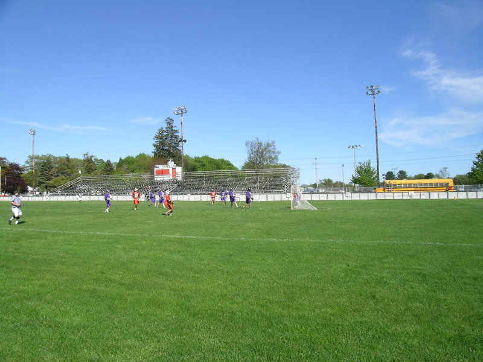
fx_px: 391
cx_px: 242
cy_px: 181
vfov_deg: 49.7
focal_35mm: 28
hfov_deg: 63.4
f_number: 6.3
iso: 50
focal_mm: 5.8
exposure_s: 1/282
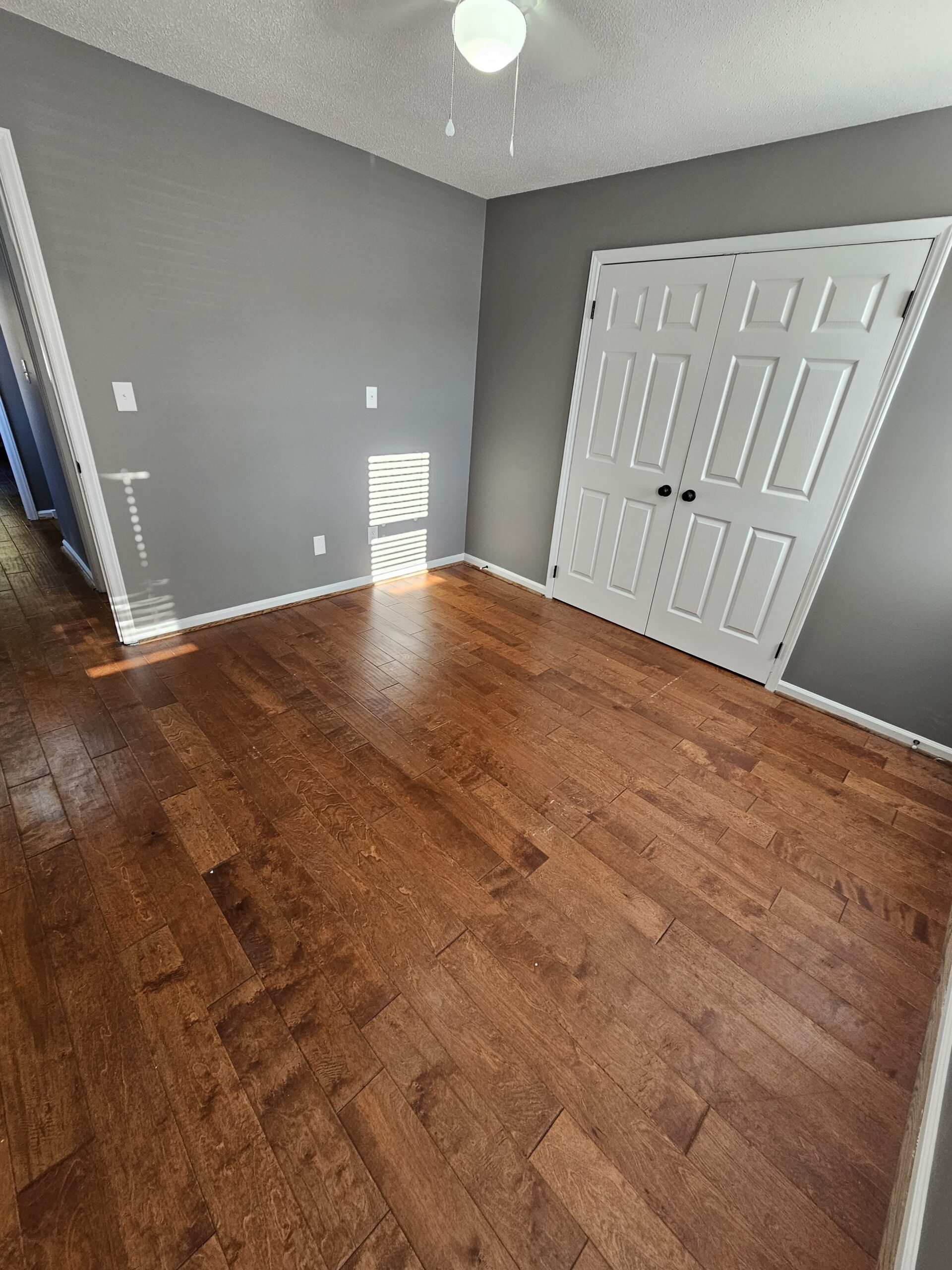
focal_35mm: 13
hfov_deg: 89.9
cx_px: 476
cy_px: 635
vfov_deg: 106.2
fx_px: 477
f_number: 2.2
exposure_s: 1/60
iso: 80
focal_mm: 2.2
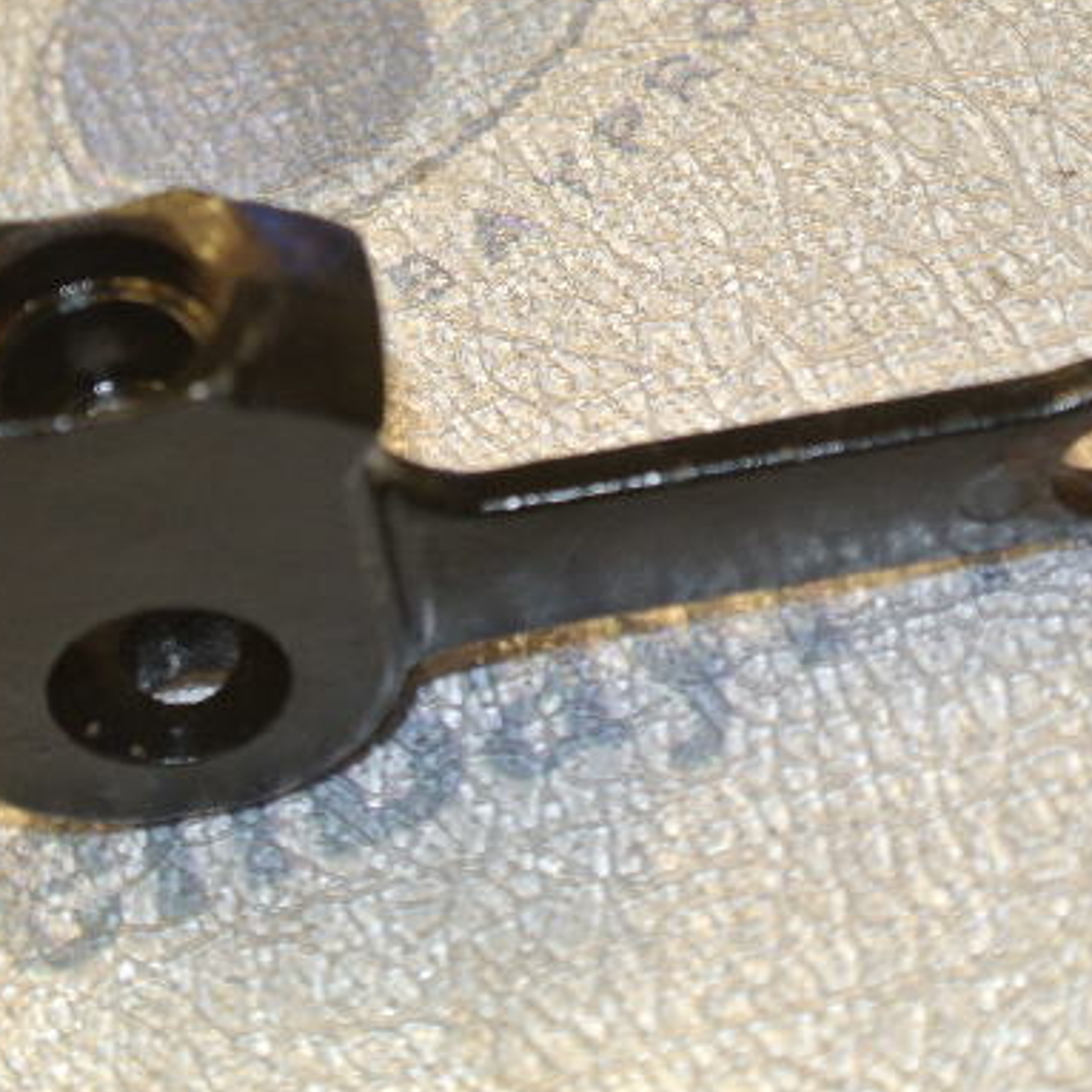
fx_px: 4104
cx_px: 416
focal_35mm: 115
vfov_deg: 15.2
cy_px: 499
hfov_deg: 15.1
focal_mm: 30
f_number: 5.6
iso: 500
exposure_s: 1/60
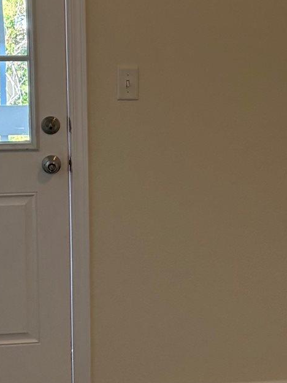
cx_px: 169
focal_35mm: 96
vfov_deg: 20.4
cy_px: 122
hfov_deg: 15.4
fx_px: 1061
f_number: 1.6
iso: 160
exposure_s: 1/120
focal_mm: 5.96
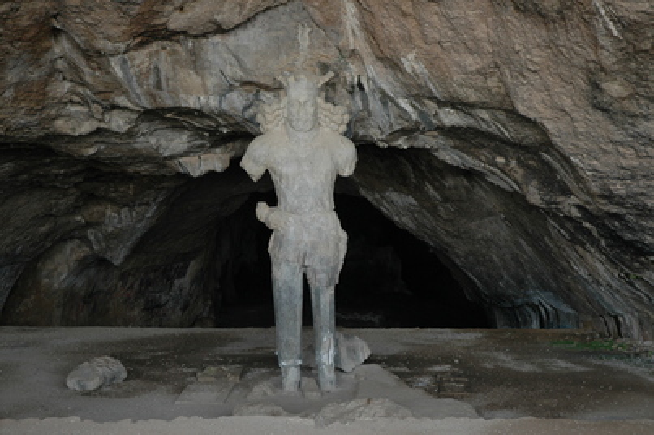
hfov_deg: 28.1
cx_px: 327
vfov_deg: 18.9
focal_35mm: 72
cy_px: 218
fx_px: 1307
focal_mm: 48
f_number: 4.5
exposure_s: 1/80
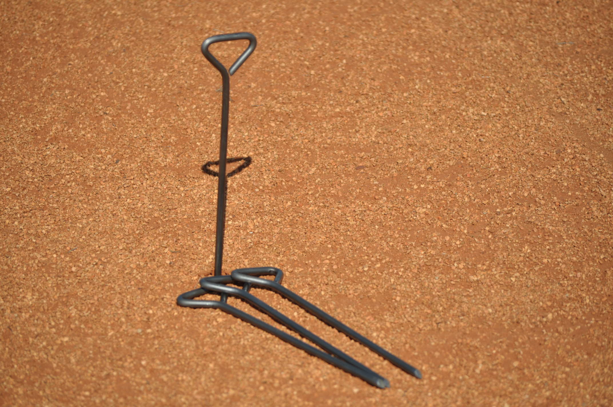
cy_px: 204
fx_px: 3112
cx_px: 306
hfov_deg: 11.2
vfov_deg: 7.5
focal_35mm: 183
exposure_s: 1/2000
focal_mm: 122
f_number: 4.8
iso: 200
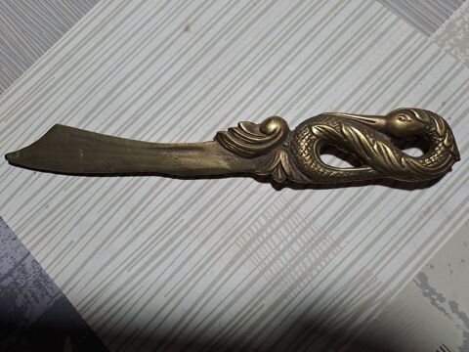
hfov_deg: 69.4
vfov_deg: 54.9
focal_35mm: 25
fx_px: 339
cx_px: 234
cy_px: 176
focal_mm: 4.65
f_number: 1.8
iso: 160
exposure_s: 1/50
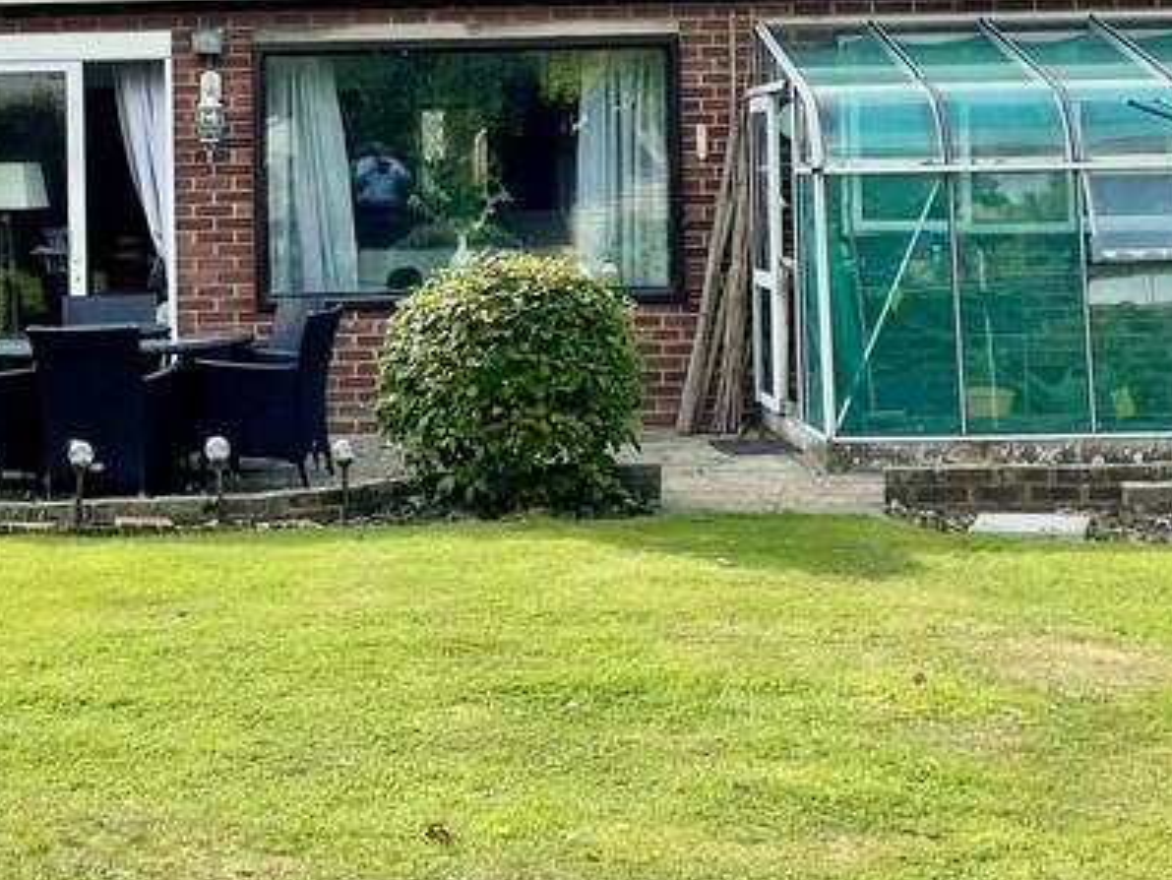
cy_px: 136
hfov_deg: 28.8
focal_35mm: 67
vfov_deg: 21.6
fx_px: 2269
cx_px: 407
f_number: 1.6
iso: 32
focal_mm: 4.2
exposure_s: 1/3731
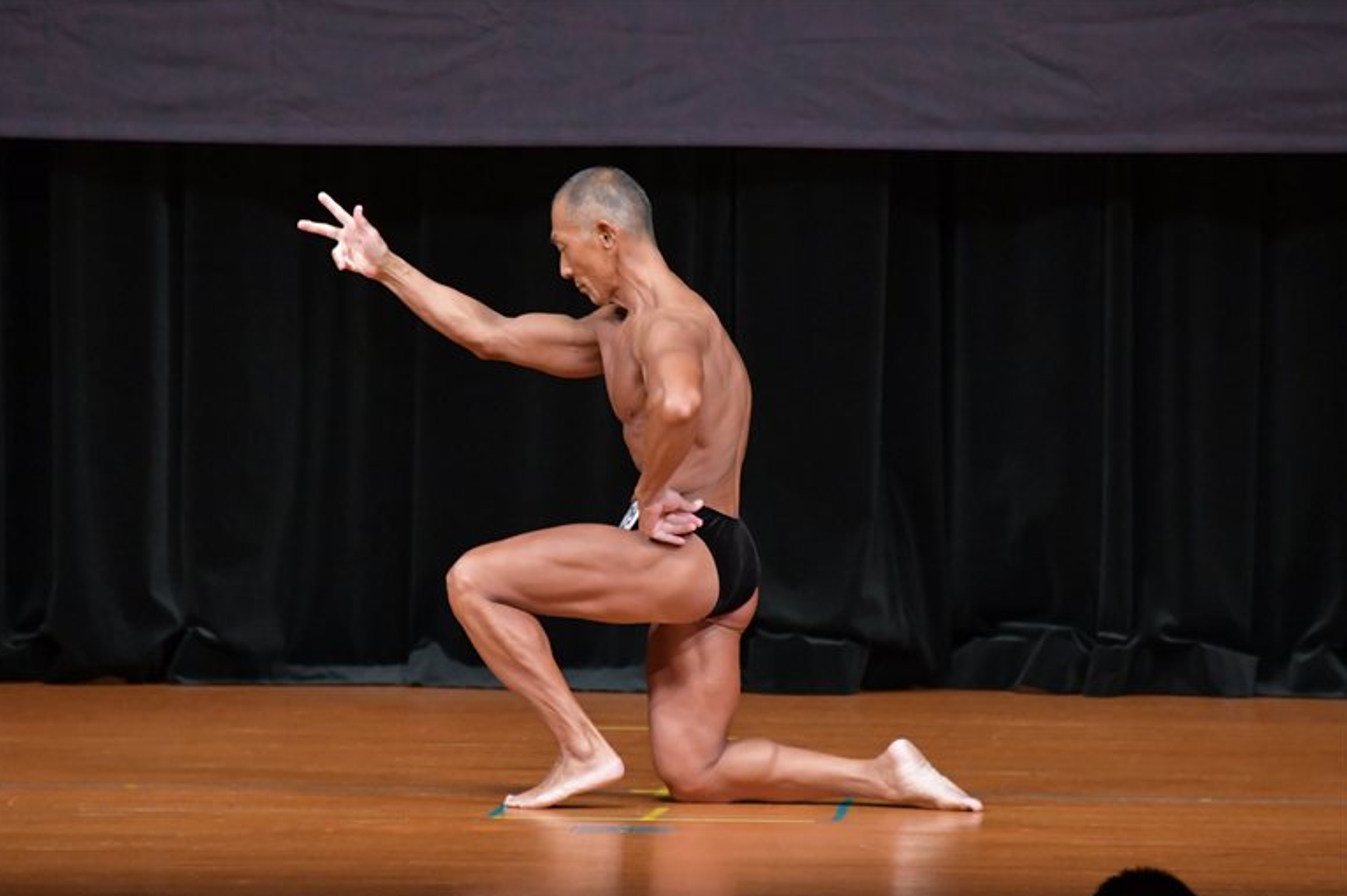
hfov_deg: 5.9
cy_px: 448
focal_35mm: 349
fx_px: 13052
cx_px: 669
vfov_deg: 3.9
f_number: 5.6
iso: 5000
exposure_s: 1/400
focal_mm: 230
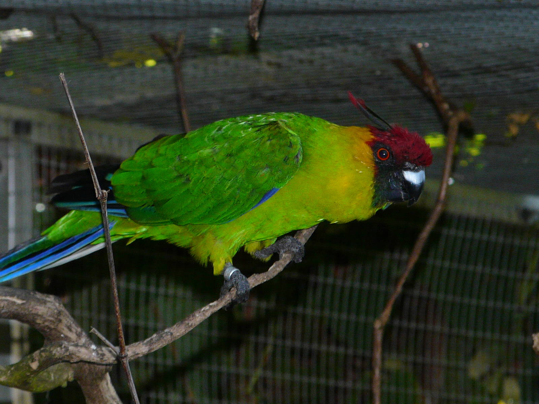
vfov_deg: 4.0
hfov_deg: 5.3
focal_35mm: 375
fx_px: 5839
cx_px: 270
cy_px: 202
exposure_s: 1/160
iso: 160
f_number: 3.6
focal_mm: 38.6
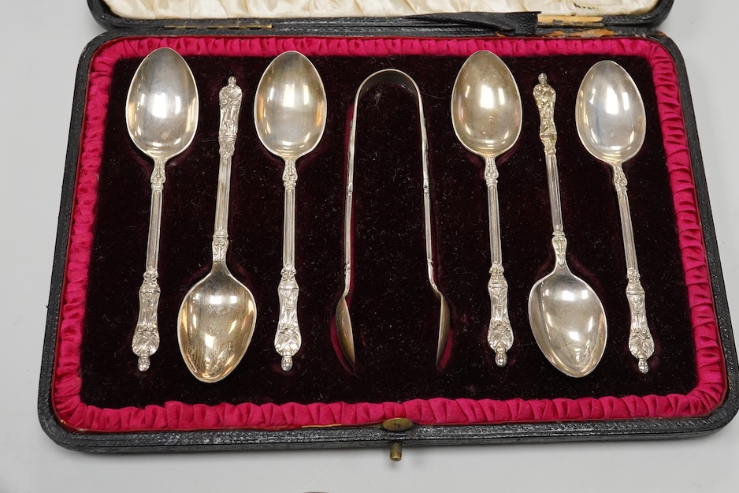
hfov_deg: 36.8
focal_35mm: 54
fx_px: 1108
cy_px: 210
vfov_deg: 25.0
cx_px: 426
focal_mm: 30
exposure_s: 1/250
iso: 2500
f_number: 10
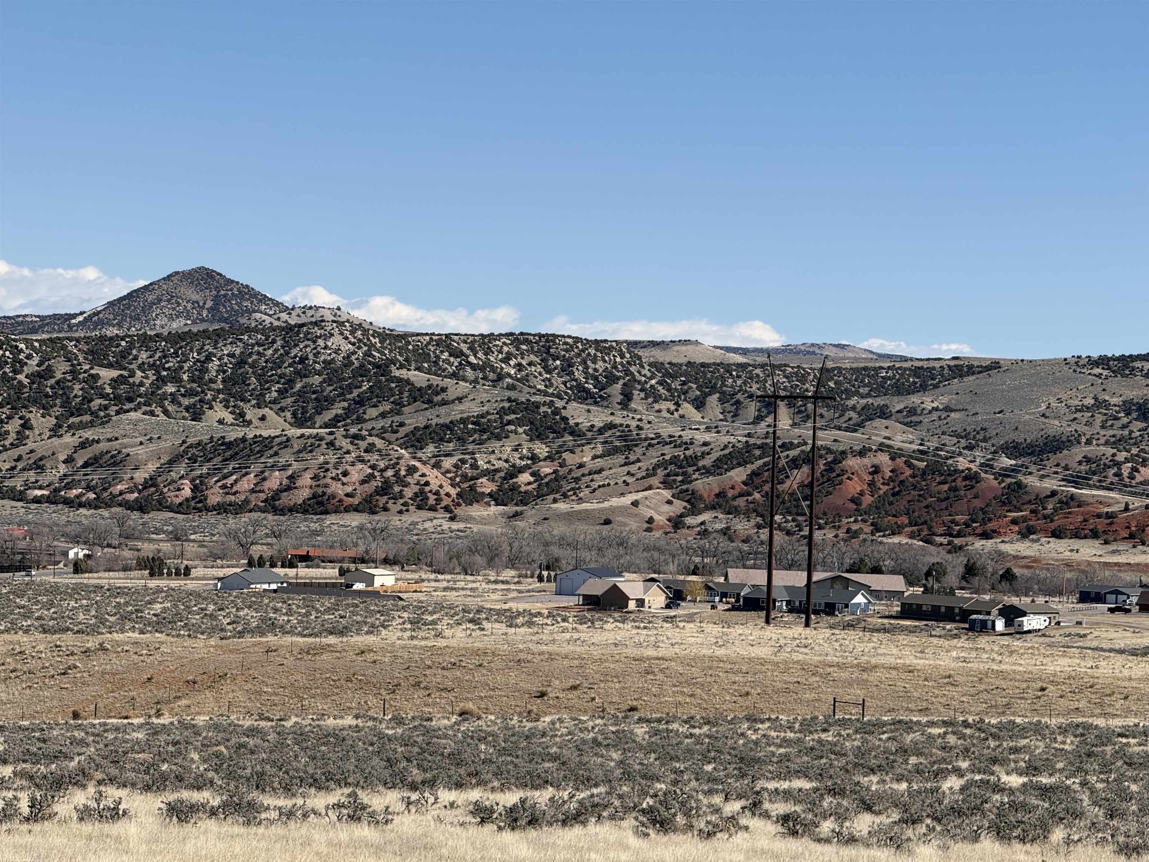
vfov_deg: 12.3
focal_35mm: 120
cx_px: 574
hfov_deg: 16.4
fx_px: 3983
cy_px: 431
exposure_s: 1/2358
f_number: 2.8
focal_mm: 15.66
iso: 50
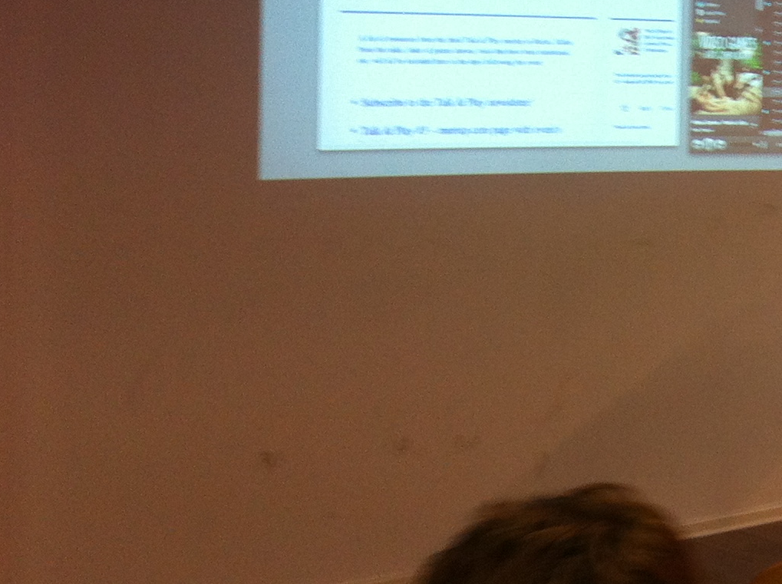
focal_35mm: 89
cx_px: 845
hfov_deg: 21.0
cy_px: -10
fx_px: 2007
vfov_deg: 16.2
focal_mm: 3.85
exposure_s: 1/15
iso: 125
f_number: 2.8
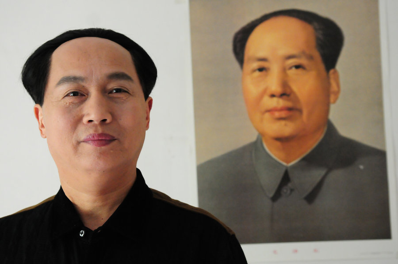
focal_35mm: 57
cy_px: 132
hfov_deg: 35.1
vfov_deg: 23.7
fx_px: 629
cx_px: 199
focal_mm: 38
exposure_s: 1/400
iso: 2500
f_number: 3.2
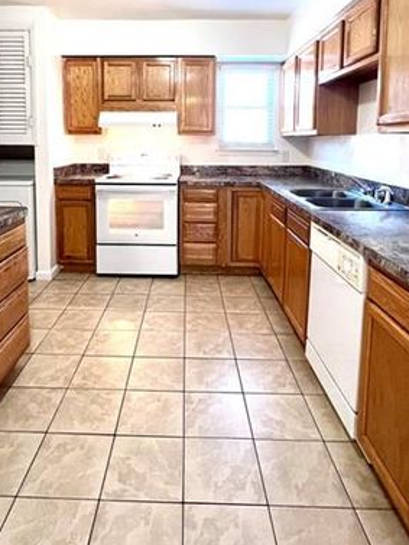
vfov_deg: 71.4
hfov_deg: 58.6
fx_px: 362
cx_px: 172
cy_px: 176
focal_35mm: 23
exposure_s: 1/60
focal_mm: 1.57
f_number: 1.8
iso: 320
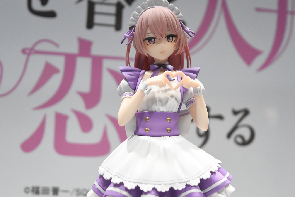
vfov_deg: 13.3
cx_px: 156
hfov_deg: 19.9
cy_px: 108
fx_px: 841
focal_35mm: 103
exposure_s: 1/1000
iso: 1800
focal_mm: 55
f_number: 5.6
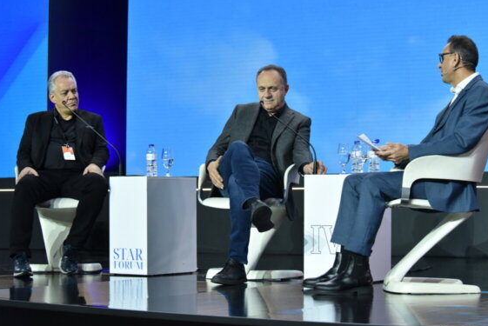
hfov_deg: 22.1
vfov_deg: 14.9
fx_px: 1248
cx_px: 242
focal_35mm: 92
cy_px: 158
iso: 4000
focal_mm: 86
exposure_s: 1/500
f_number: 5.6
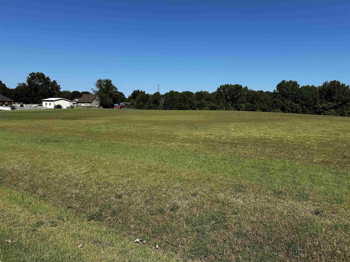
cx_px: 175
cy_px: 131
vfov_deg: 56.8
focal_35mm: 24
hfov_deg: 71.6
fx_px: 243
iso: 80
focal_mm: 6.86
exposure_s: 1/5000
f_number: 1.78
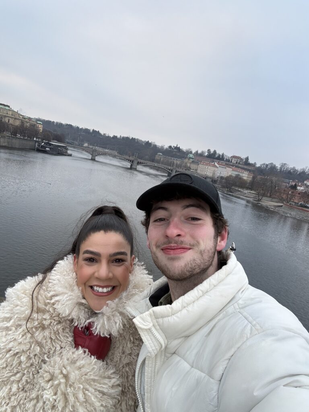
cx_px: 154
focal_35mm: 23
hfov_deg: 58.9
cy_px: 206
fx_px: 274
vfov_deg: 73.9
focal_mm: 2.69
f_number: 1.9
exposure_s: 1/122
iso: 64
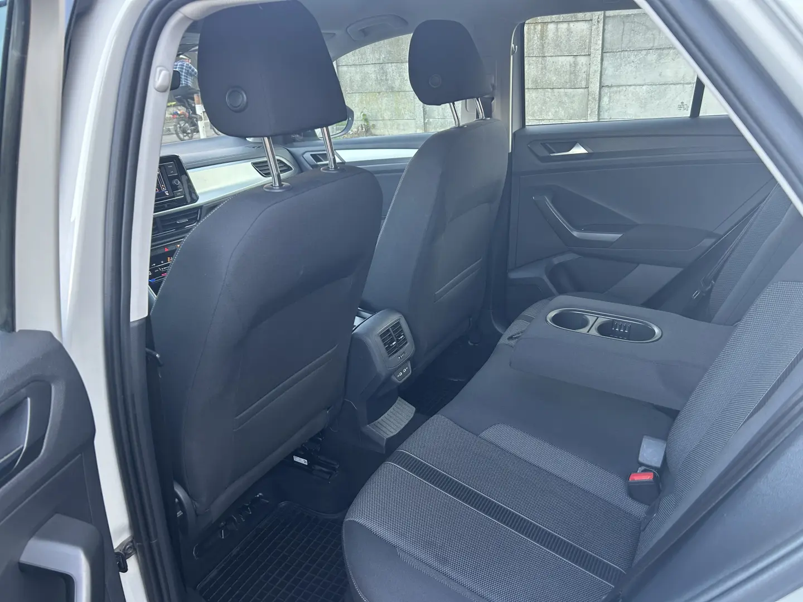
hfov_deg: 67.3
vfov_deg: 53.1
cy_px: 301
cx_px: 402
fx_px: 603
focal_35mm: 26
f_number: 1.5
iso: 125
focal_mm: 5.7
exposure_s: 1/63
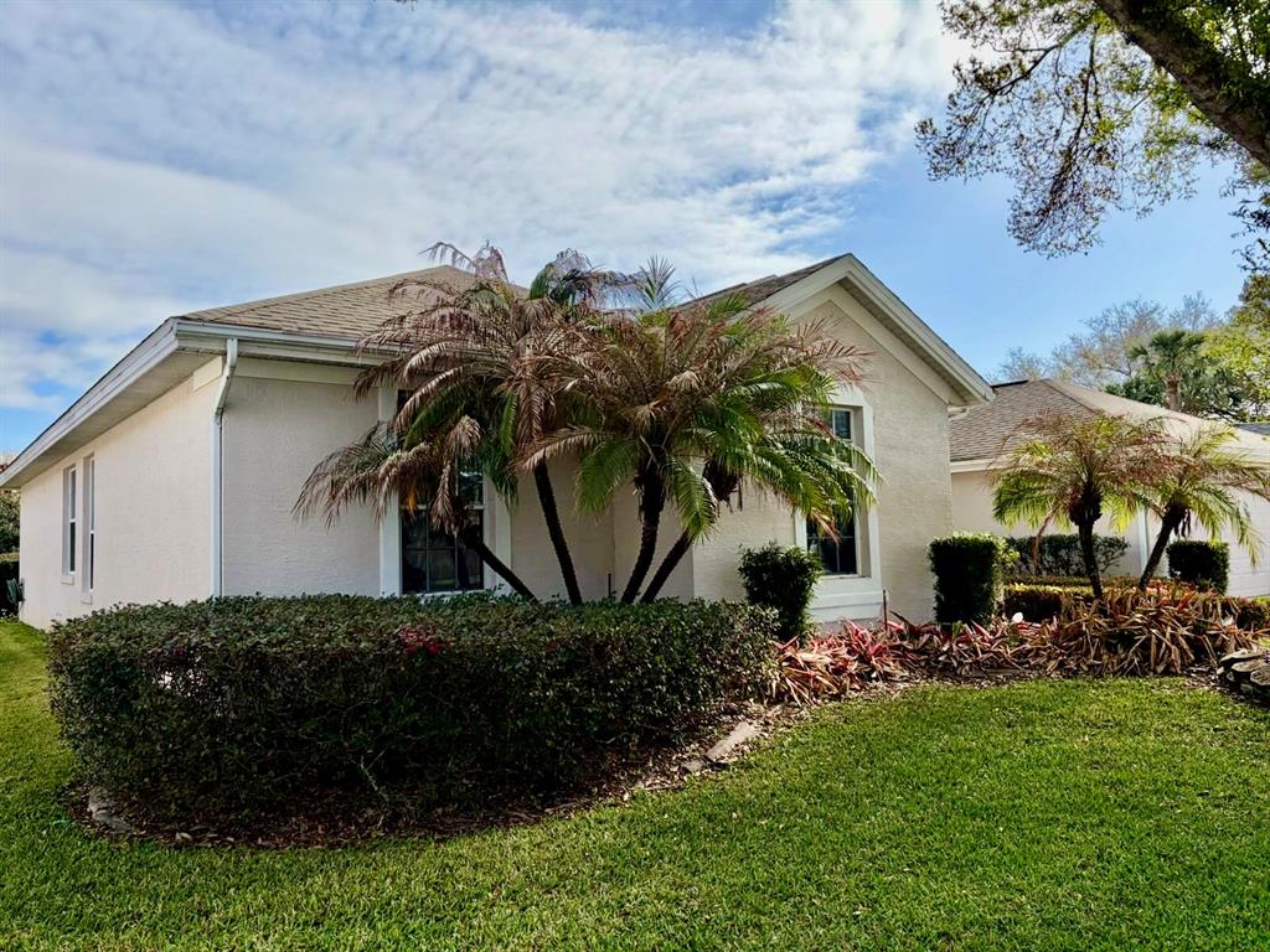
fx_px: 954
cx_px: 635
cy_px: 476
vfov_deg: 53.1
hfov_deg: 67.3
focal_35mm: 26
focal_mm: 5.96
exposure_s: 1/3448
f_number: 1.6
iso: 50
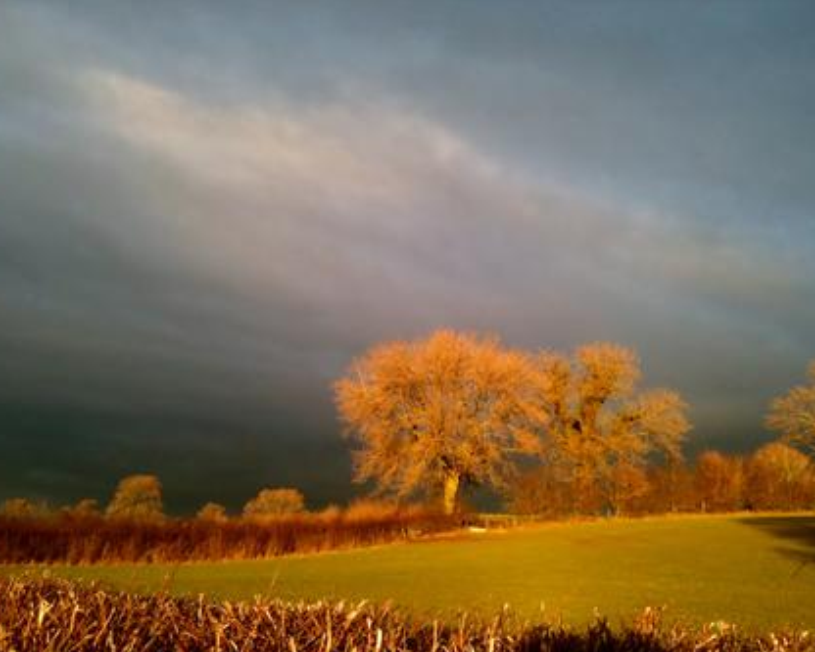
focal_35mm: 37
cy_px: 327
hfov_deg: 49.1
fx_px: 893
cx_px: 415
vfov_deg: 40.1
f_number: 2.8
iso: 64
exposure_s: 1/207
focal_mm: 3.85
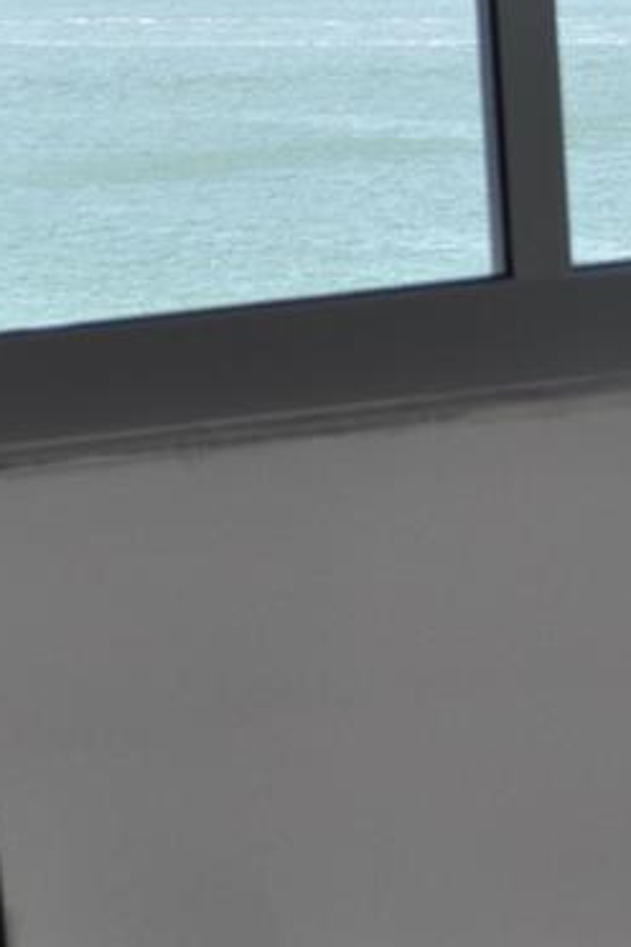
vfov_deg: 7.9
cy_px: -59
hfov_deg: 5.3
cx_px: 842
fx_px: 6783
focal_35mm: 258
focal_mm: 40
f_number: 6.3
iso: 200
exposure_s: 1/200
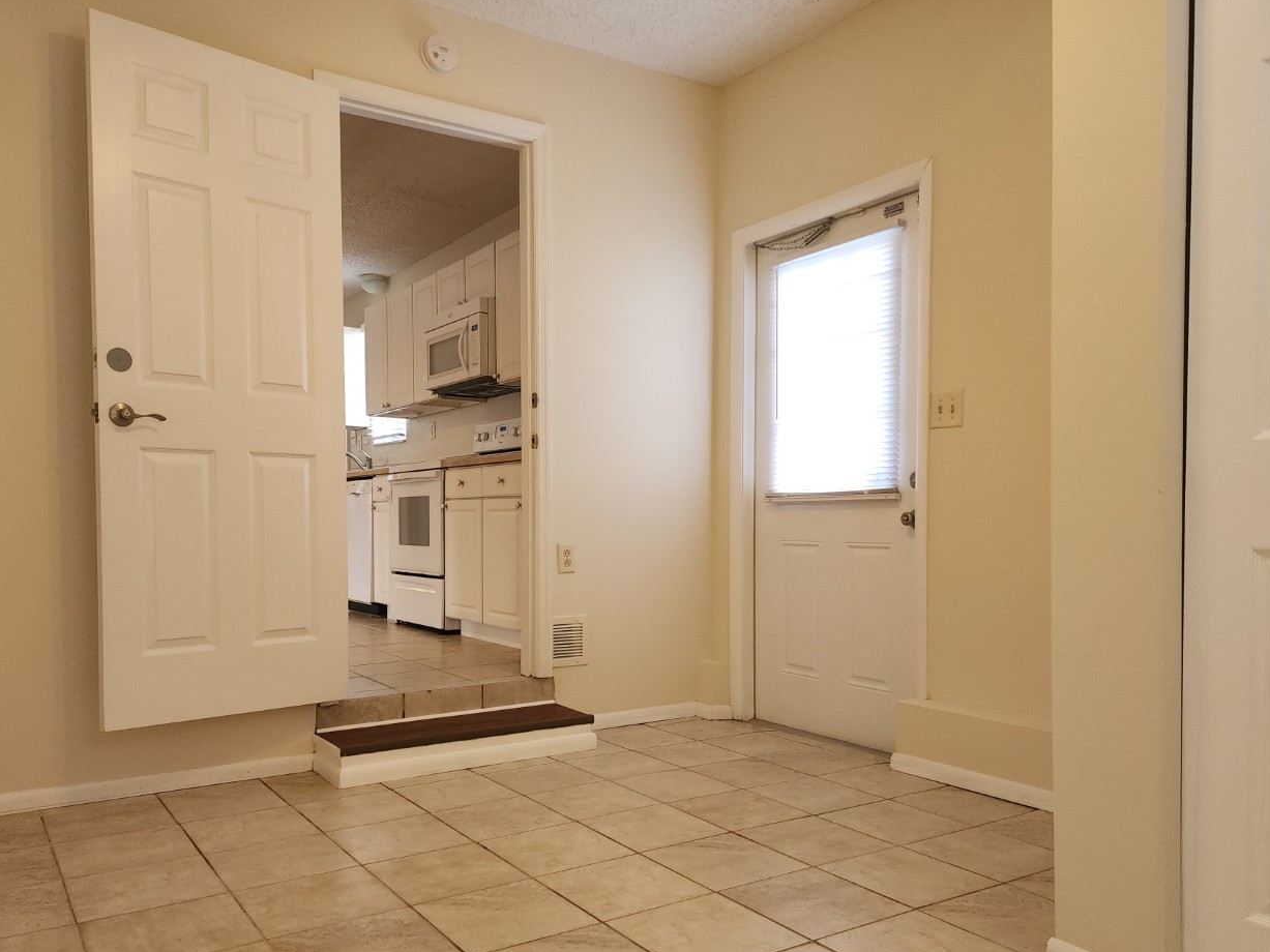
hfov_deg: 65.3
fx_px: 990
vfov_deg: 51.1
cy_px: 554
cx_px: 595
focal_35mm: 27
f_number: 1.8
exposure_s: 1/60
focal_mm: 6.4
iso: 100
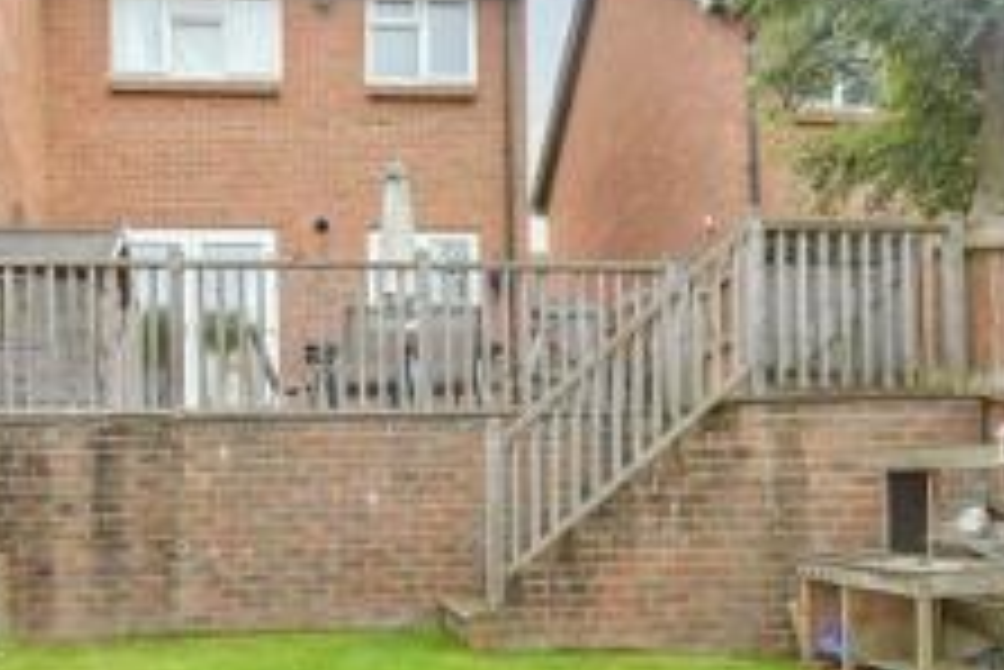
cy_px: 497
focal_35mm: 32
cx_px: 392
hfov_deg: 58.1
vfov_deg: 40.1
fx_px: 893
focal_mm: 10
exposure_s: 1/160
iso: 500
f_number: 6.3
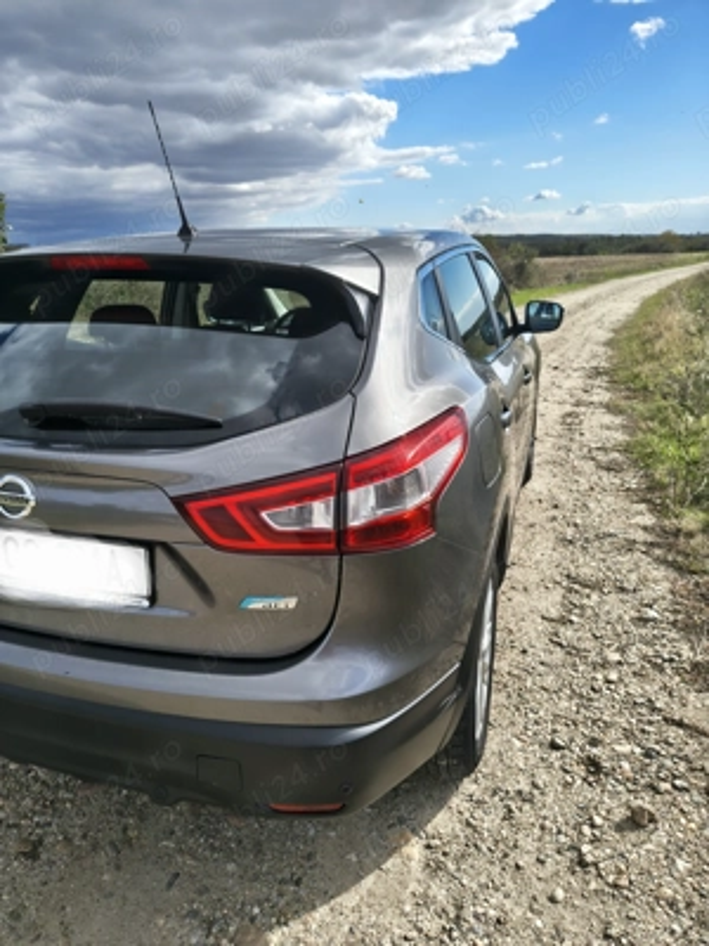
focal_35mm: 24
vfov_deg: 71.6
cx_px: 354
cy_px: 473
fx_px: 655
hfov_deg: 56.8
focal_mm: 5.56
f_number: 1.8
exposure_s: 1/929
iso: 100
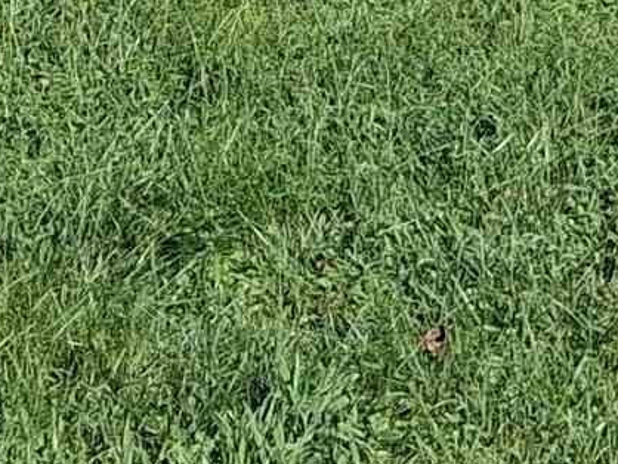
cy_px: -1065
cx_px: 30
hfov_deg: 10.3
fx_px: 3412
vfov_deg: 6.8
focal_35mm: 191
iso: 25
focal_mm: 3.98
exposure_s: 1/703
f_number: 1.8
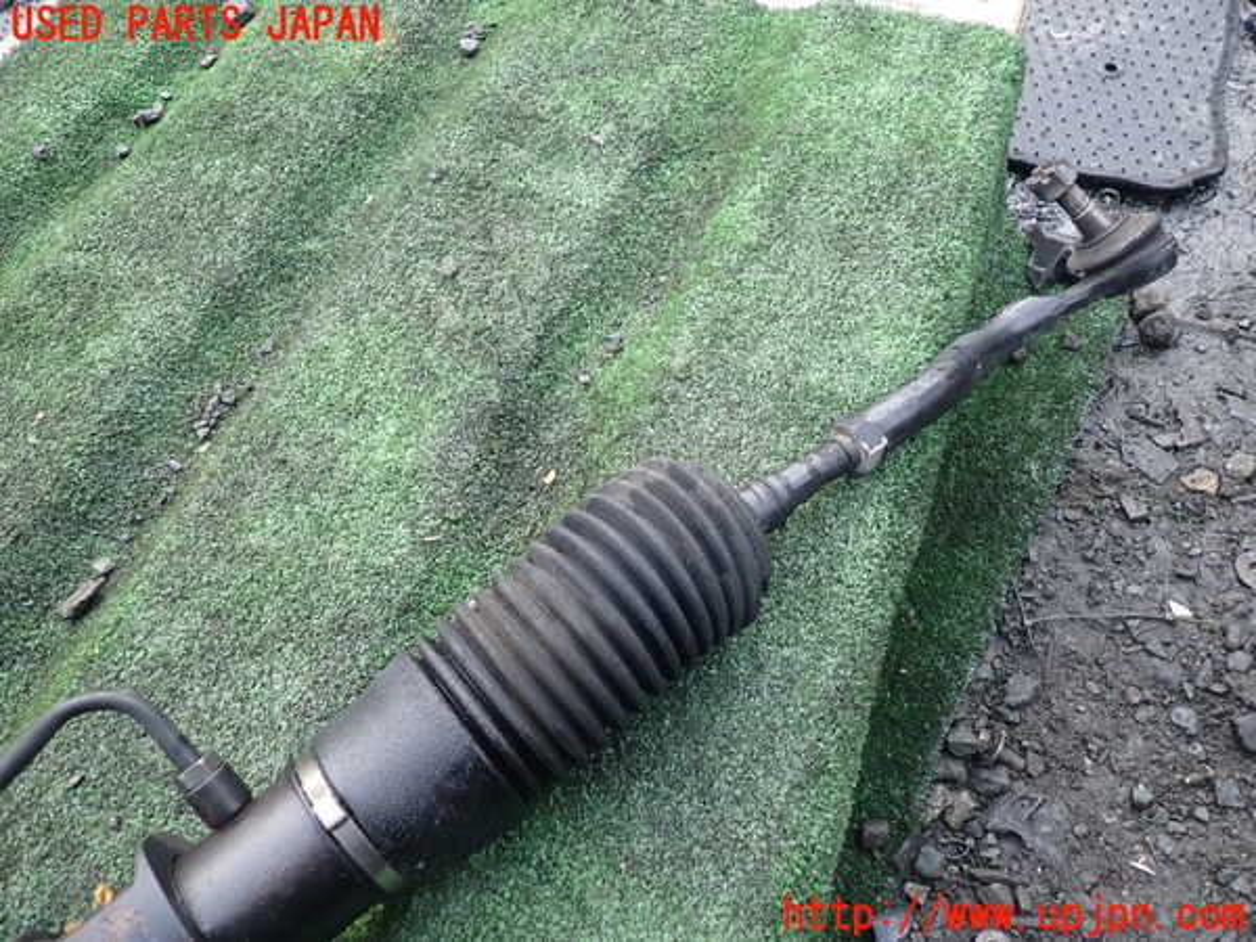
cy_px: 471
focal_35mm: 25
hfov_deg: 69.4
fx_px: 907
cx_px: 628
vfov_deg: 54.9
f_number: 2
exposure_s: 1/60
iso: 100
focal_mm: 4.5
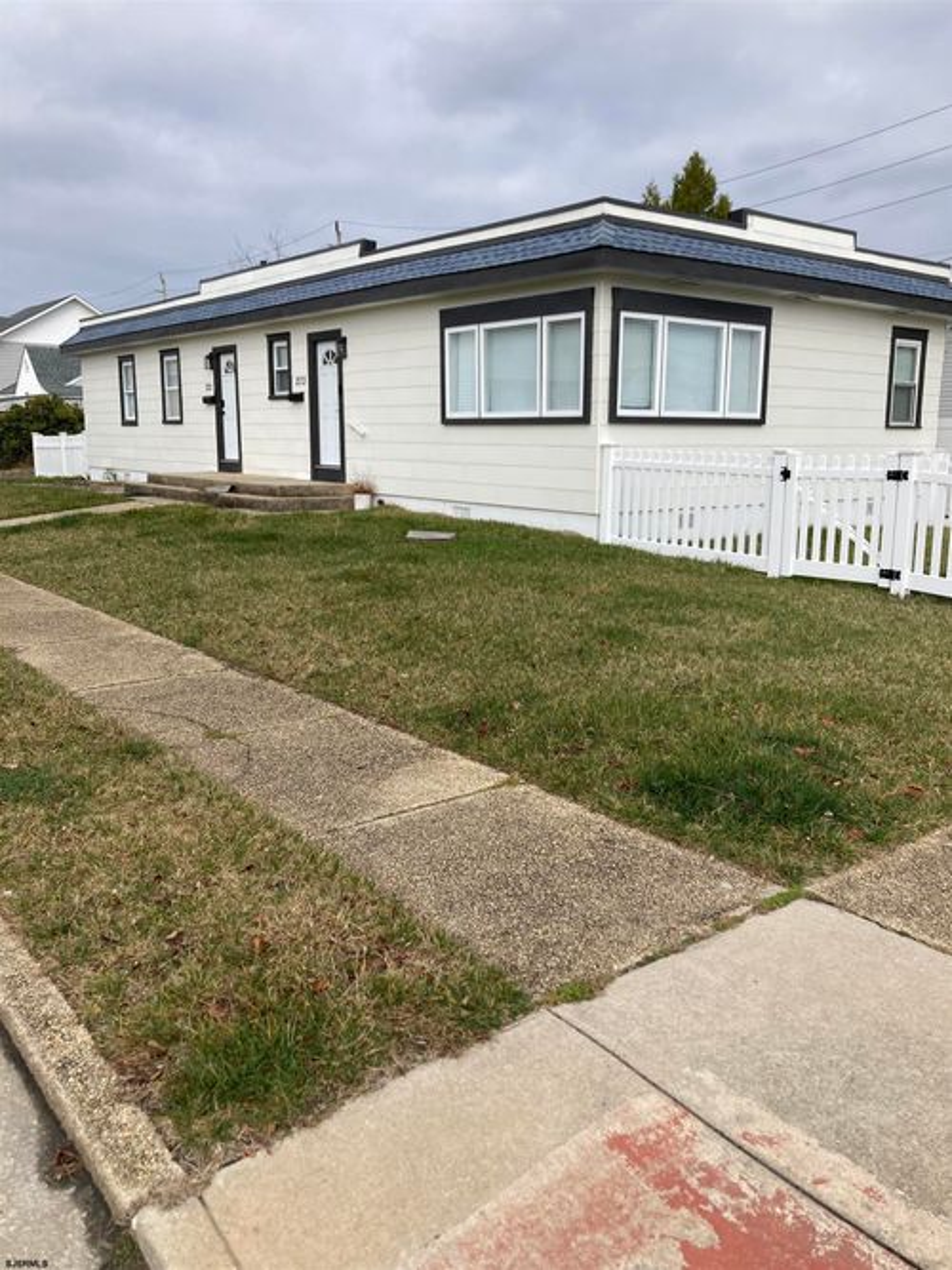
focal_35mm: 28
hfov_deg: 49.7
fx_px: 1027
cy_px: 635
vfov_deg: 63.5
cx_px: 476
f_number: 1.8
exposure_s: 1/1799
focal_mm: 3.99
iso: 20
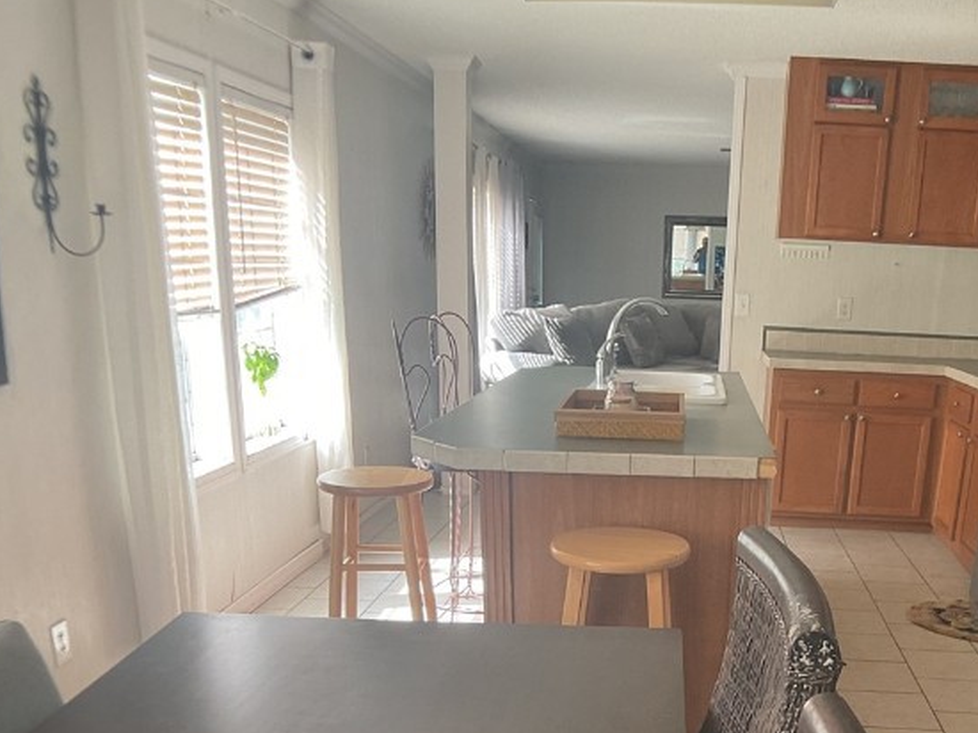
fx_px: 1525
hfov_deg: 35.2
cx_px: 644
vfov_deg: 26.1
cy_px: 664
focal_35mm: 54
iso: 50
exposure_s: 1/60
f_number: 1.8
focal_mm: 3
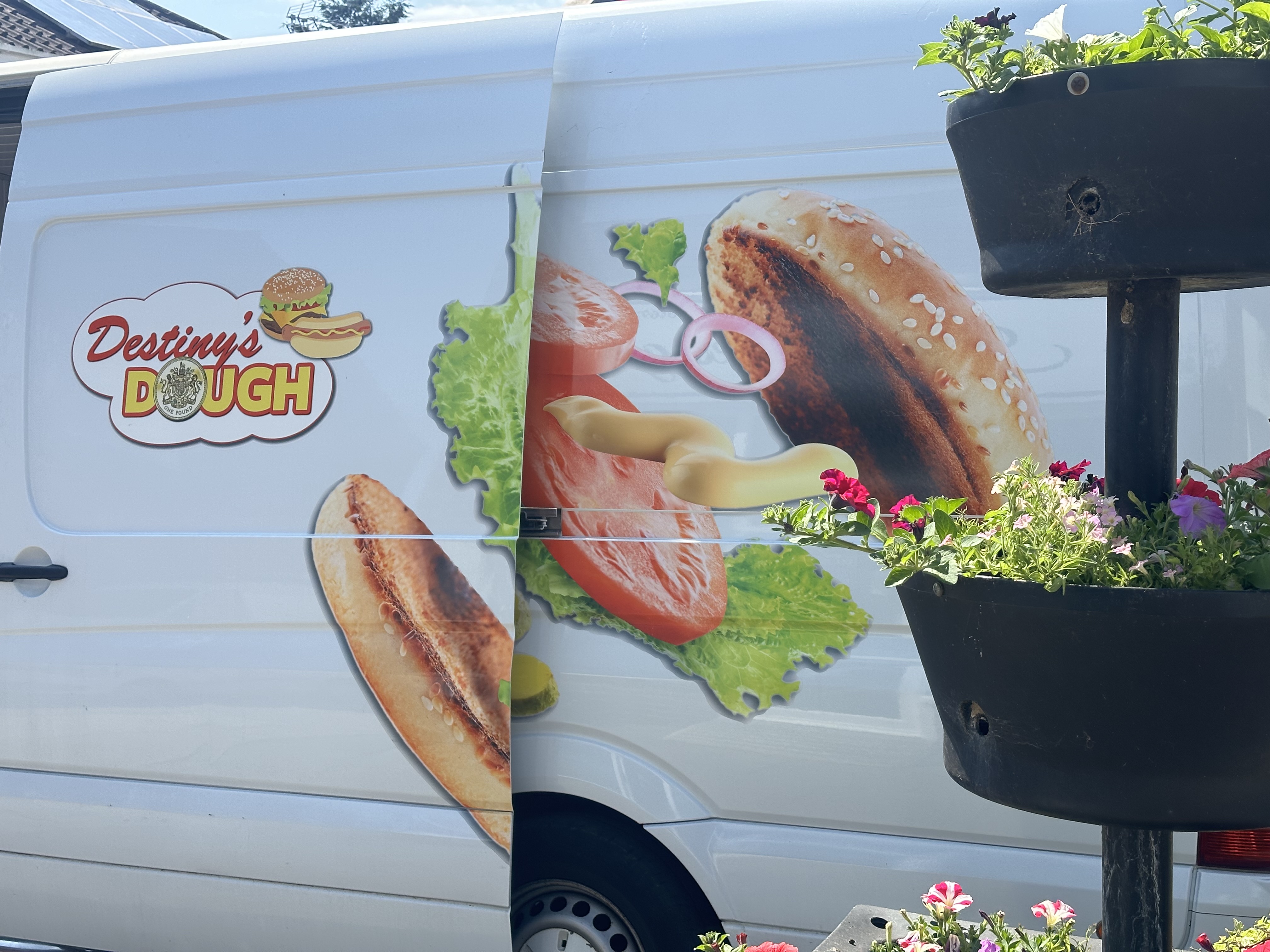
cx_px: 635
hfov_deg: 39.7
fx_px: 1761
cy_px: 476
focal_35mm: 48
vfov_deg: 30.3
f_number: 1.78
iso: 64
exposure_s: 1/2114
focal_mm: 6.86
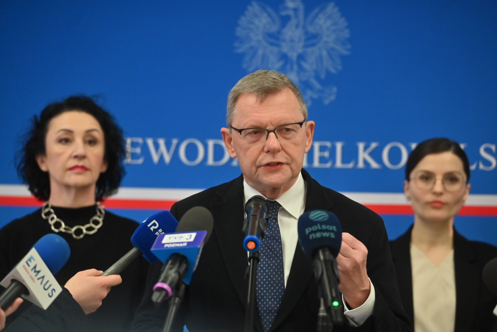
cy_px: 166
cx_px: 248
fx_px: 1588
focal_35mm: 115
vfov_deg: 11.9
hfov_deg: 17.8
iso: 3600
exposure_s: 1/400
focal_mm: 115
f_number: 2.8
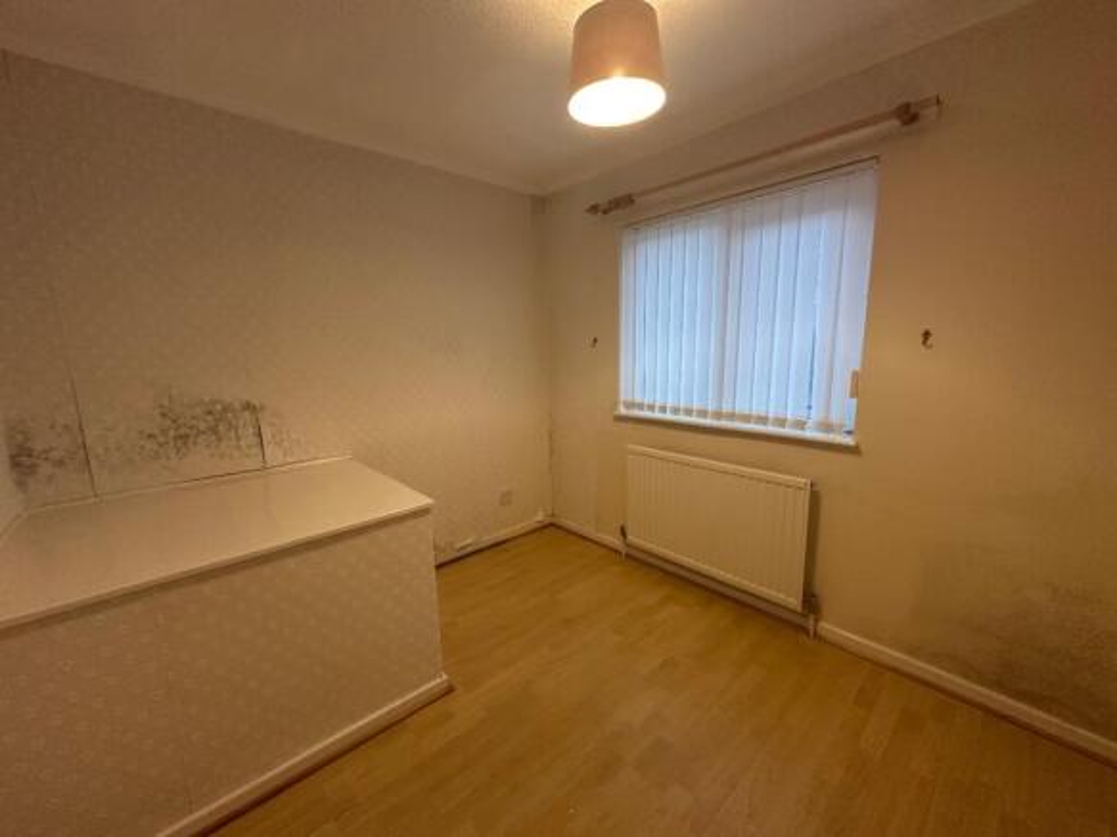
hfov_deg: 102.1
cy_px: 418
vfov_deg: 85.7
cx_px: 558
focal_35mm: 14
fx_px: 452
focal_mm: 2.22
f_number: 2.2
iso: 320
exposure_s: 1/50
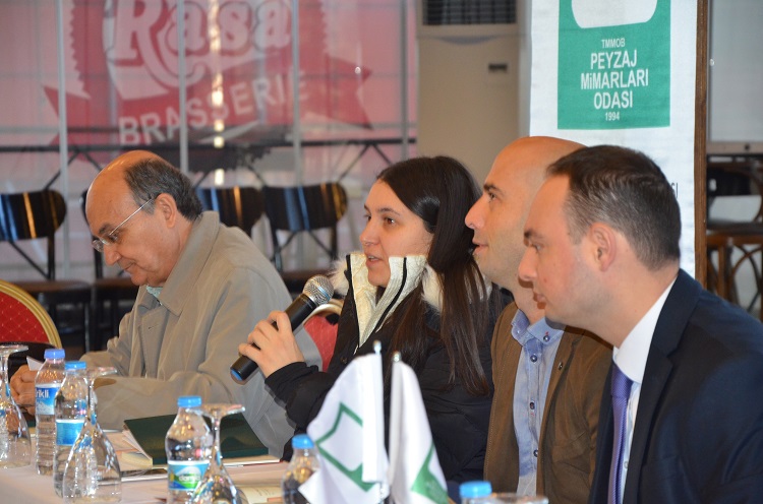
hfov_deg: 14.9
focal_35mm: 138
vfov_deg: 9.9
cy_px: 252
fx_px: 2917
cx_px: 382
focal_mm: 92
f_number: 5.6
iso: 1600
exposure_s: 1/60
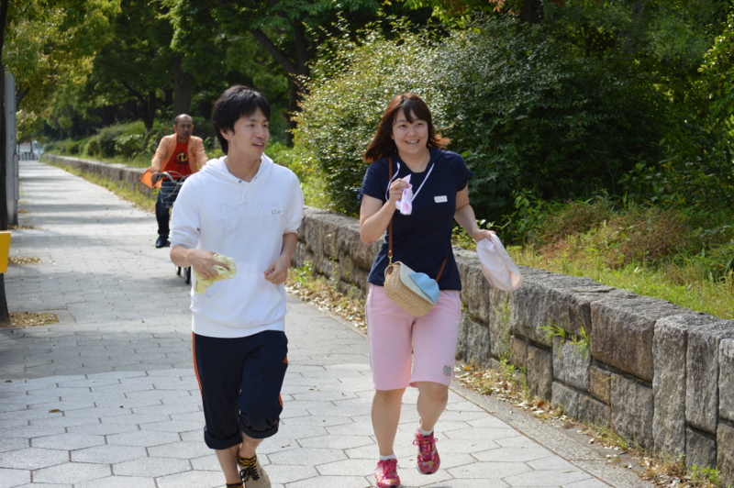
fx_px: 1986
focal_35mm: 98
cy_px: 244
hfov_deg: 20.9
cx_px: 367
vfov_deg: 14.0
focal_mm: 65
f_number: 5.6
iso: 400
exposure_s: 1/500
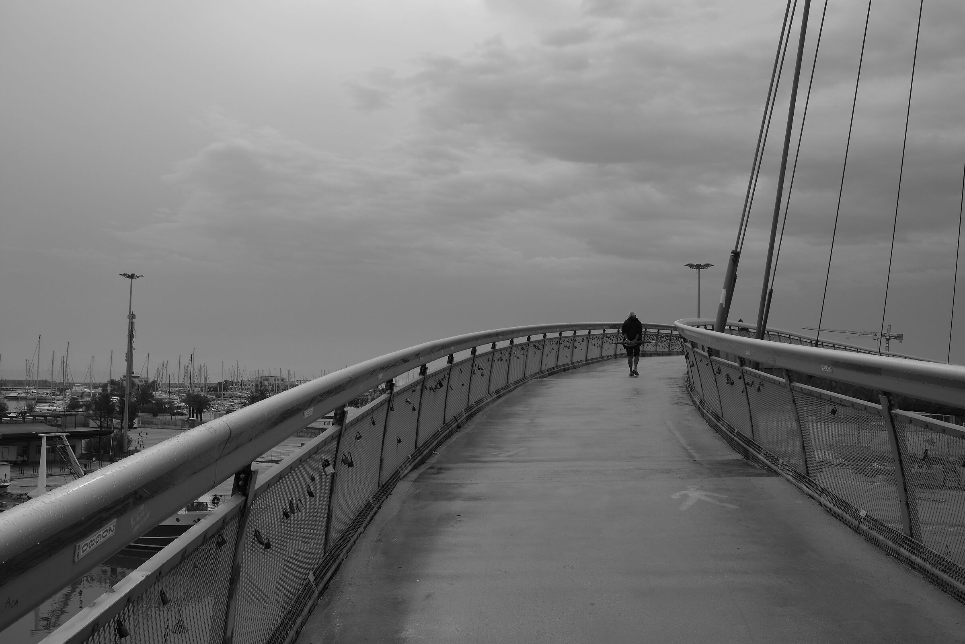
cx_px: 482
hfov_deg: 54.4
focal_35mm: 35
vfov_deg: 37.9
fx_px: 938
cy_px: 322
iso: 400
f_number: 11
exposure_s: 1/250
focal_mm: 23
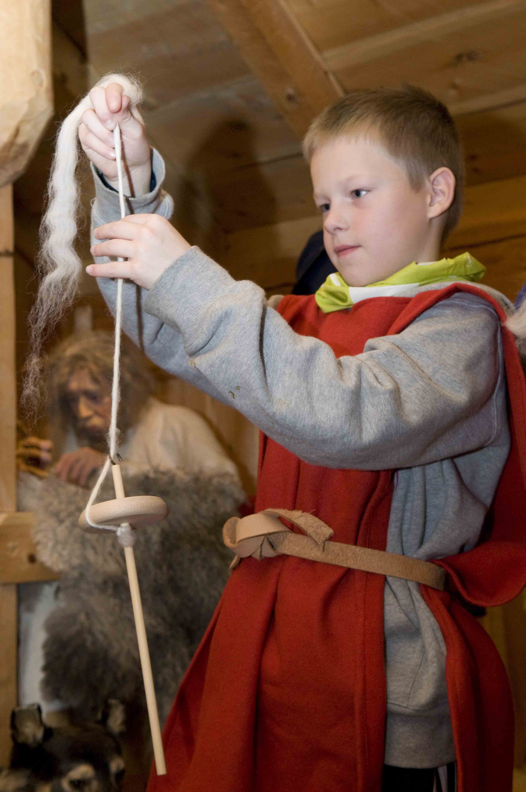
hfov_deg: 23.7
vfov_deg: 35.1
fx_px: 1252
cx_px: 263
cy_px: 396
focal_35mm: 57
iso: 800
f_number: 5.6
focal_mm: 38
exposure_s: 1/30
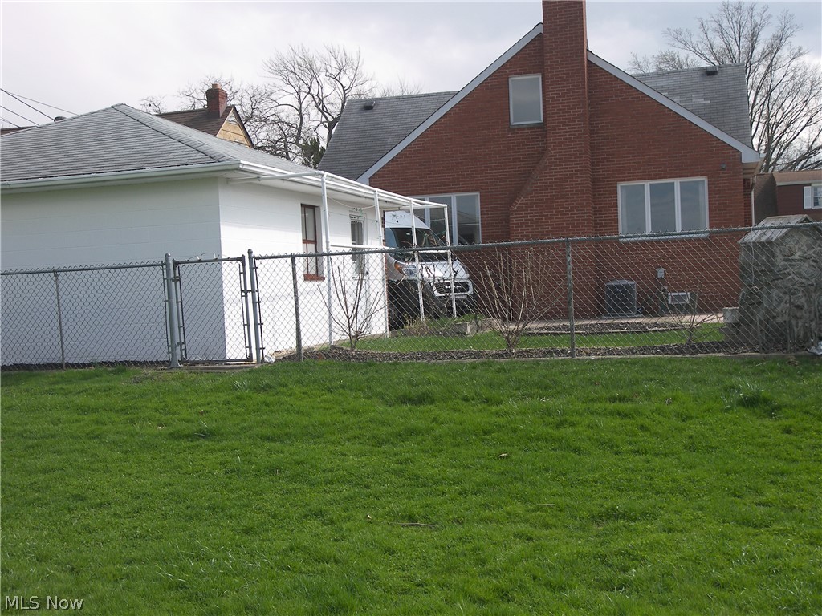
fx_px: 1069
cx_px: 411
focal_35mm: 45
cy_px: 308
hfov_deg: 42.1
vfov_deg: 32.2
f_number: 3.6
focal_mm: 9.5
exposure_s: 1/500
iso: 50
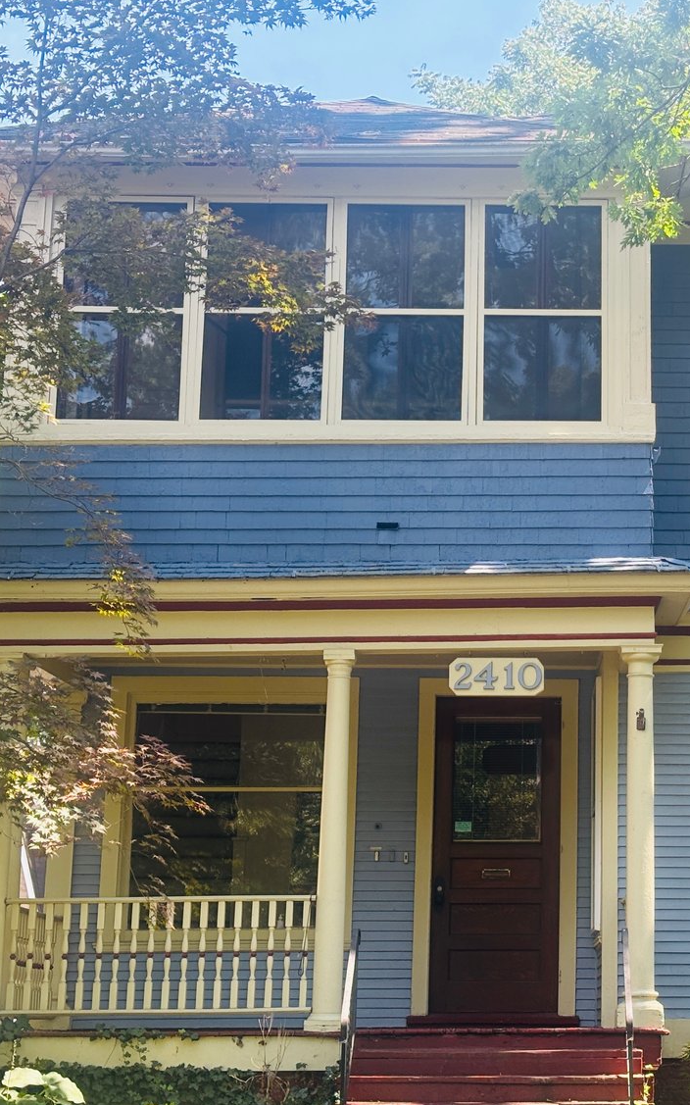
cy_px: 552
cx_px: 614
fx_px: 2227
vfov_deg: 27.9
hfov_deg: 17.4
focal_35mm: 74
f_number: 1.6
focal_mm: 5.96
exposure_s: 1/245
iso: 32
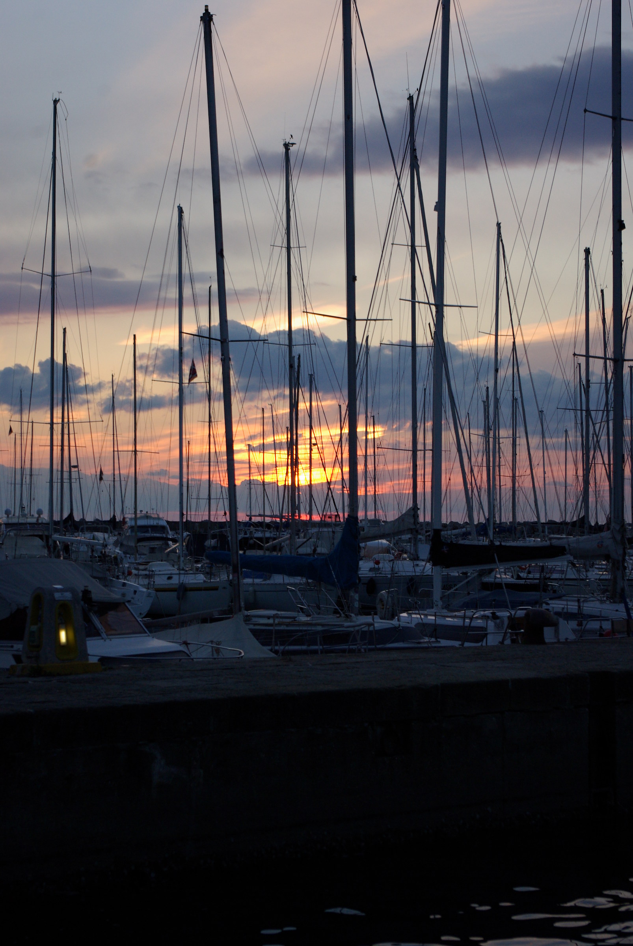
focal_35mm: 82
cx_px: 316
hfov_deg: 16.6
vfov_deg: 24.6
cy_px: 473
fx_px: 2170
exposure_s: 1/250
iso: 400
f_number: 5.6
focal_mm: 55
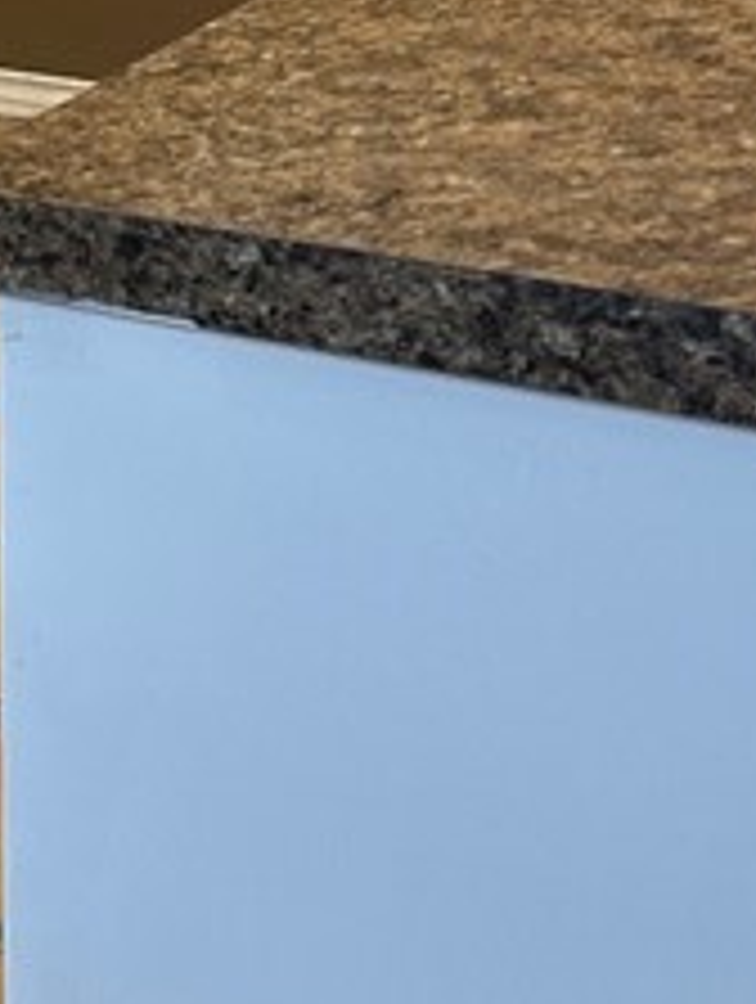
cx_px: -760
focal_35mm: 110
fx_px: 3194
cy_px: 185
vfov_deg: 17.7
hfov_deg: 12.0
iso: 125
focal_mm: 6.86
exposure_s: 1/60
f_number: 1.78
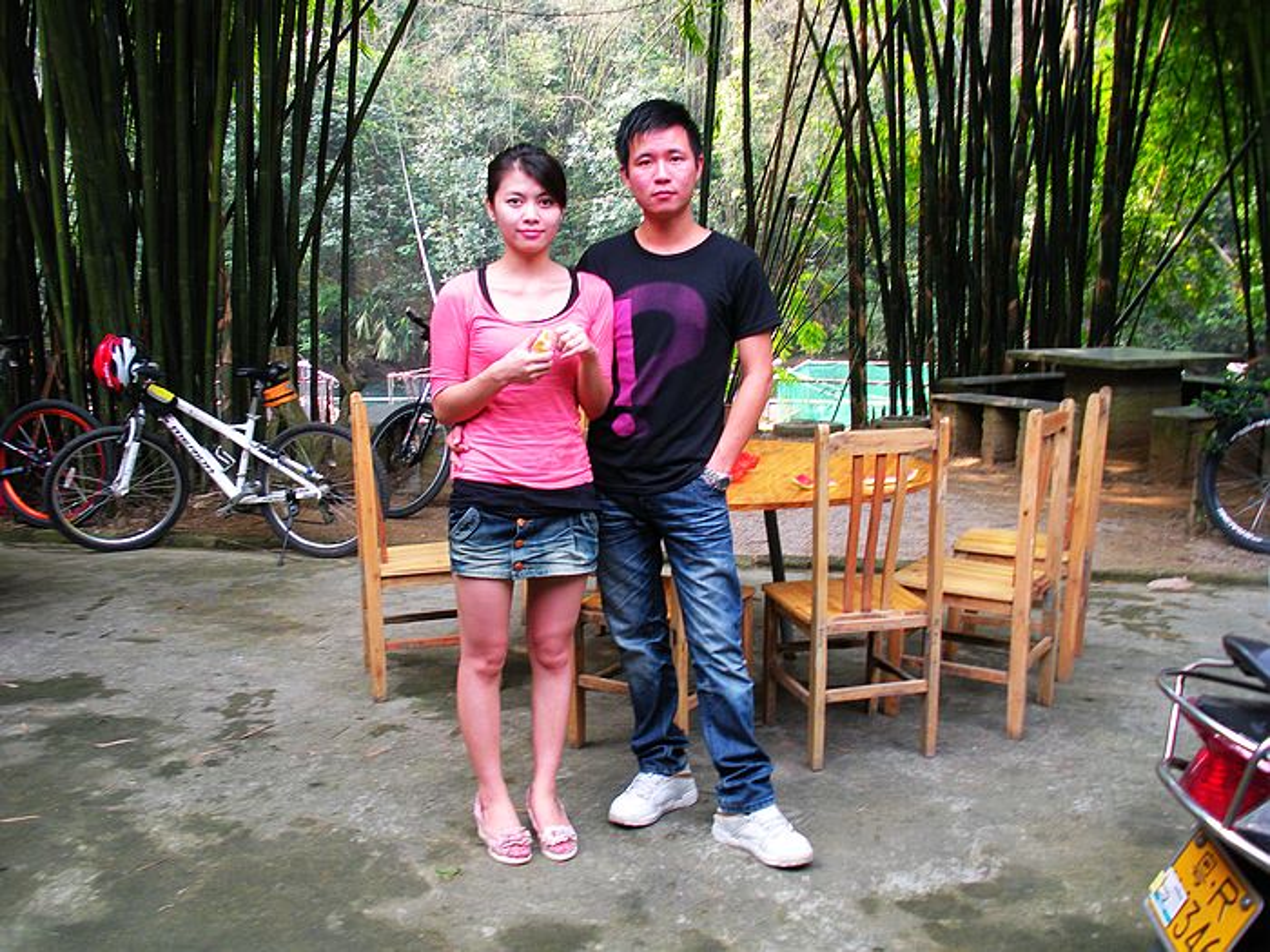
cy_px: 476
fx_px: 1321
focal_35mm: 36
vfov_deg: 39.7
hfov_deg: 51.4
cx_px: 635
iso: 100
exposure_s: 1/49.7
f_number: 3.5
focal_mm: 6.3
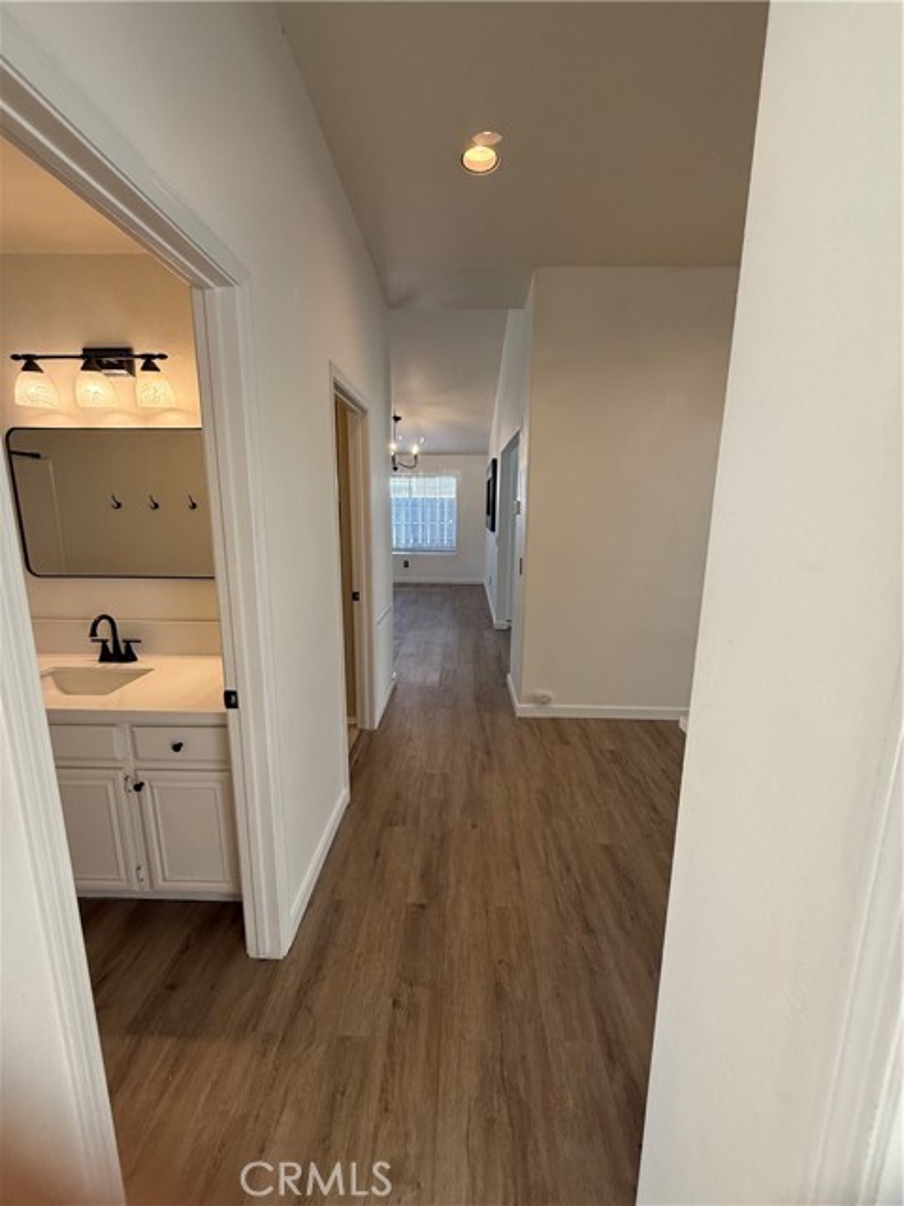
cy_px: 603
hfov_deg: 85.7
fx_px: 487
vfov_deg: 102.1
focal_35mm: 14
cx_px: 452
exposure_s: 1/99
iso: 200
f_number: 2.2
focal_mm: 2.22
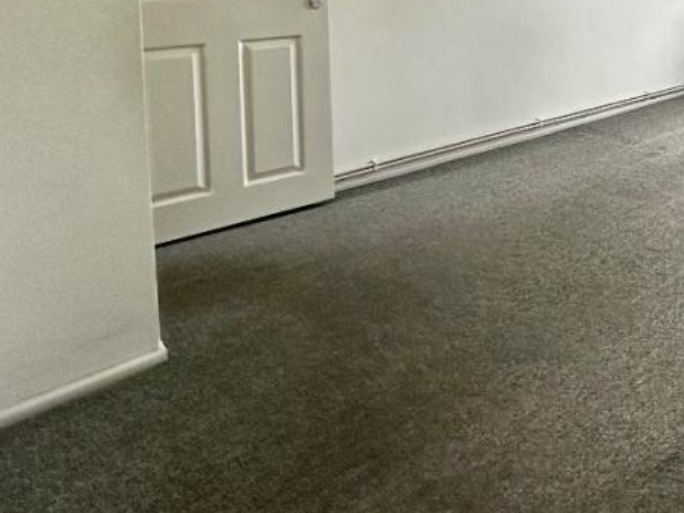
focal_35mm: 32
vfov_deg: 38.4
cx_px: 710
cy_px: -17
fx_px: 632
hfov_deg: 46.0
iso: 160
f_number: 2.2
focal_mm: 2.22
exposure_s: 1/99
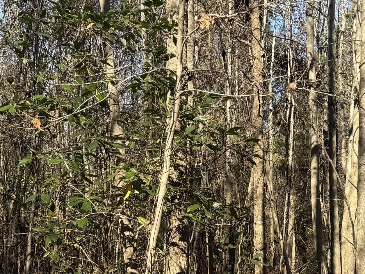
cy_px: 189
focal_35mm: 77
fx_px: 812
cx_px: 133
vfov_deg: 19.1
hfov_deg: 25.3
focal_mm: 6.76
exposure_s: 1/1271
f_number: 1.78
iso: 80
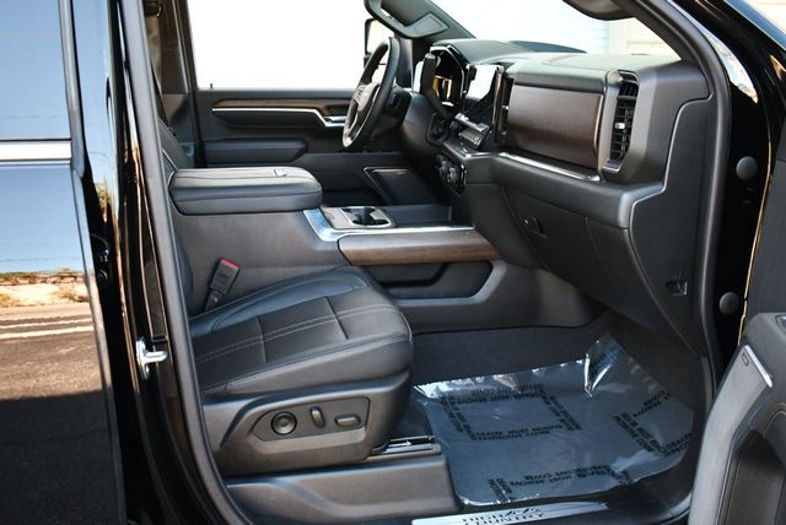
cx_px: 393
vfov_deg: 36.9
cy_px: 262
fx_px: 787
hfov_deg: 53.1
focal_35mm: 36
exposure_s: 1/200
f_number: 3.5
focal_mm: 18
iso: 800
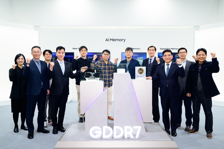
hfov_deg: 61.9
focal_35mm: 30
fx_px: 187
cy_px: 74
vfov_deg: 43.6
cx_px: 112
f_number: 6.7
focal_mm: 30
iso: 1000
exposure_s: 1/180
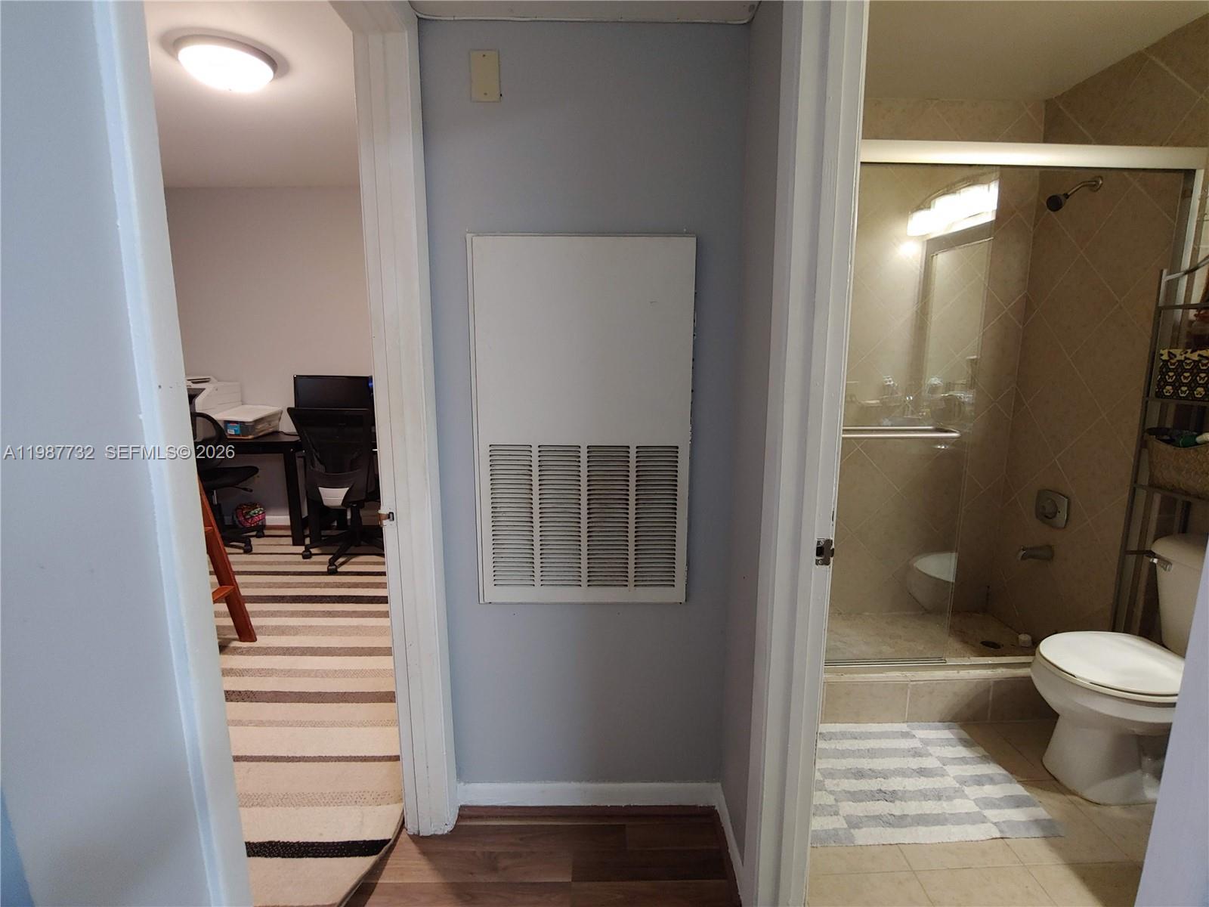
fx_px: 559
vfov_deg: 78.1
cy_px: 454
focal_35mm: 16
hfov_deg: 94.5
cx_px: 604
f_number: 1.9
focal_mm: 2.18
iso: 350
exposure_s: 1/24
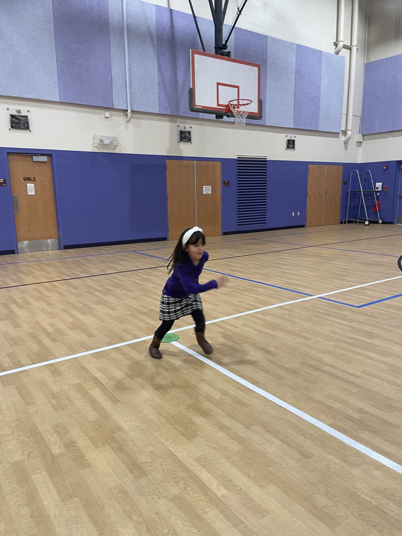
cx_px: 201
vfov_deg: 67.3
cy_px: 268
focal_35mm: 26
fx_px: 403
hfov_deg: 53.1
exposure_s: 1/60
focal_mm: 4.2
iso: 80
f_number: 1.6
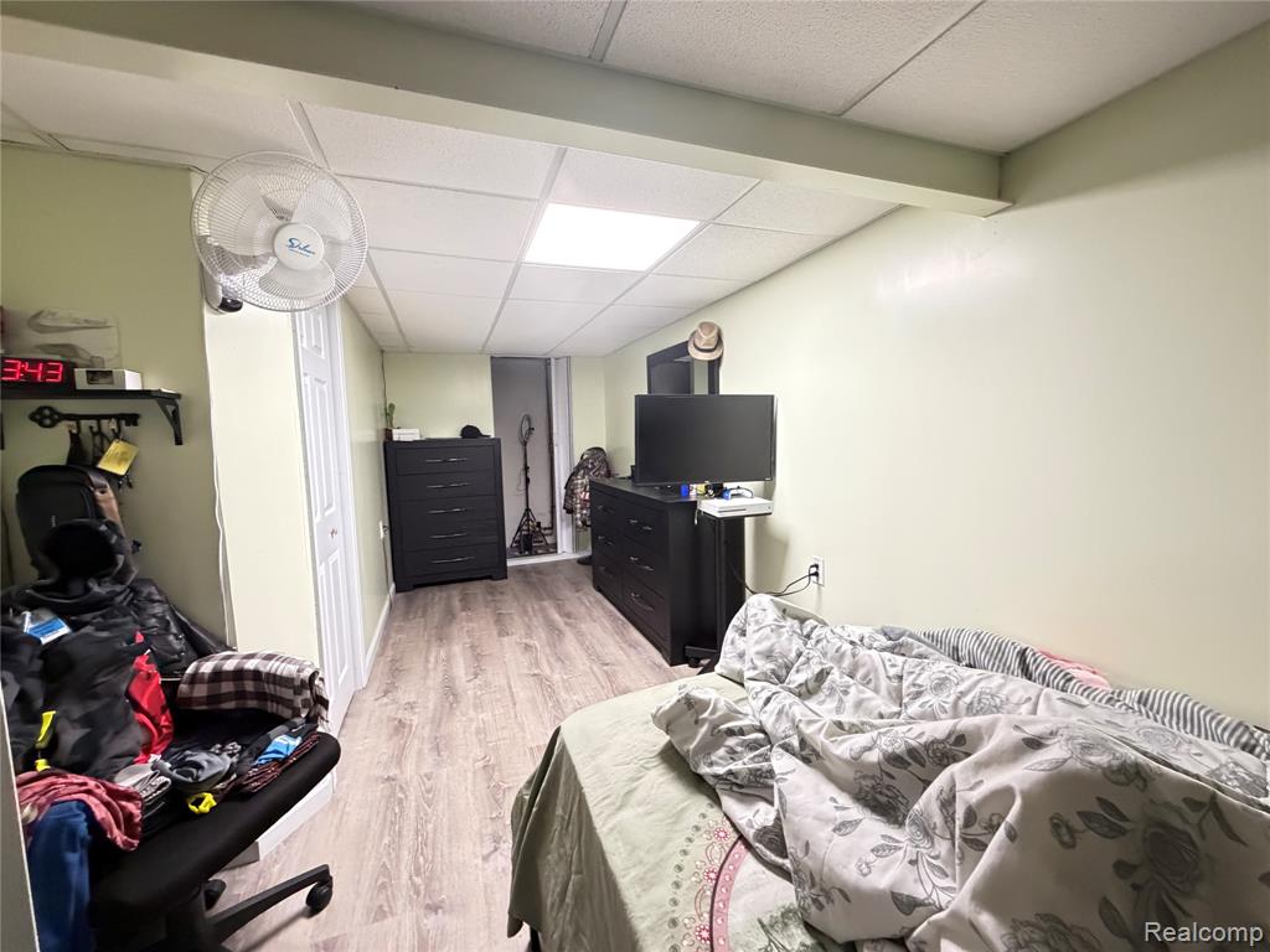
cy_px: 476
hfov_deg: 102.1
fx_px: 514
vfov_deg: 85.7
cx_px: 635
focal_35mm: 14
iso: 800
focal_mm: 2.22
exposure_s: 1/60
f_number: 2.2
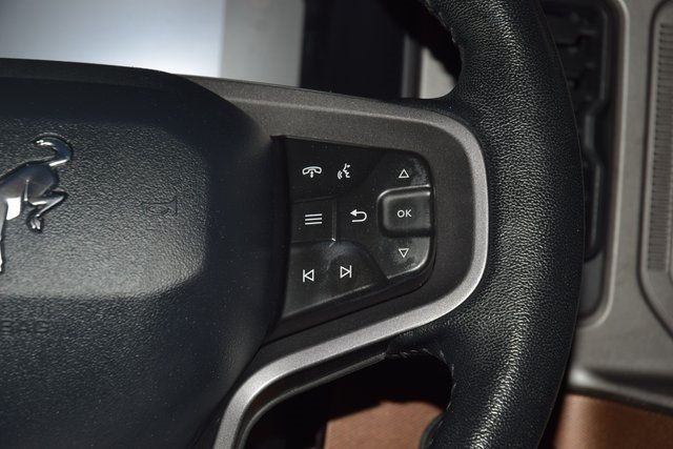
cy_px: 224
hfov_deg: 19.5
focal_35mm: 105
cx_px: 336
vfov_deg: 13.0
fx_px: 1963
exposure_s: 1/125
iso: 100
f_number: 8
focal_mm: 70
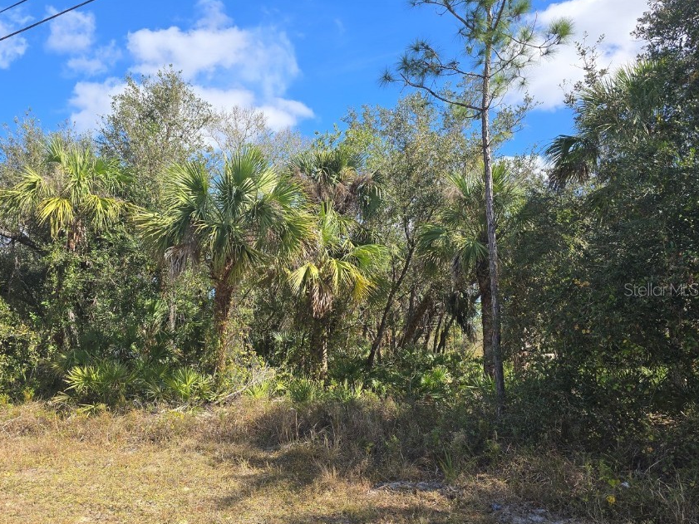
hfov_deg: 62.8
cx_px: 277
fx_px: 565
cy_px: 289
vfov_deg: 49.7
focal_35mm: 28
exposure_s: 1/468
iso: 12
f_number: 1.7
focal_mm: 6.3
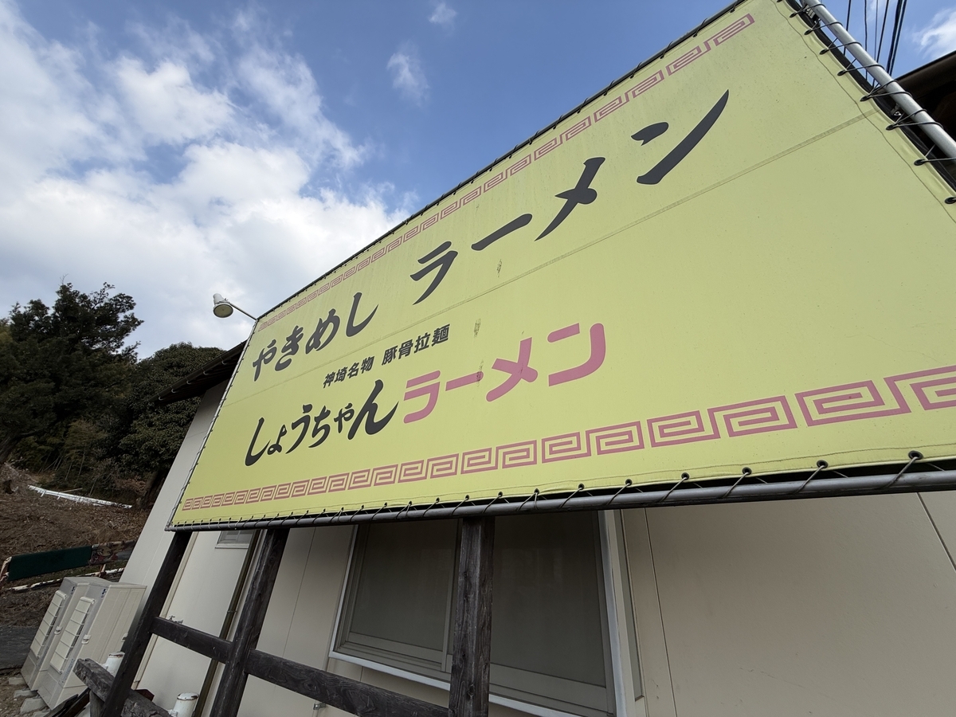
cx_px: 478
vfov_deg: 85.7
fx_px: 387
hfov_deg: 102.1
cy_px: 358
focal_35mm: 14
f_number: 2.2
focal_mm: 2.22
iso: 20
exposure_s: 1/770
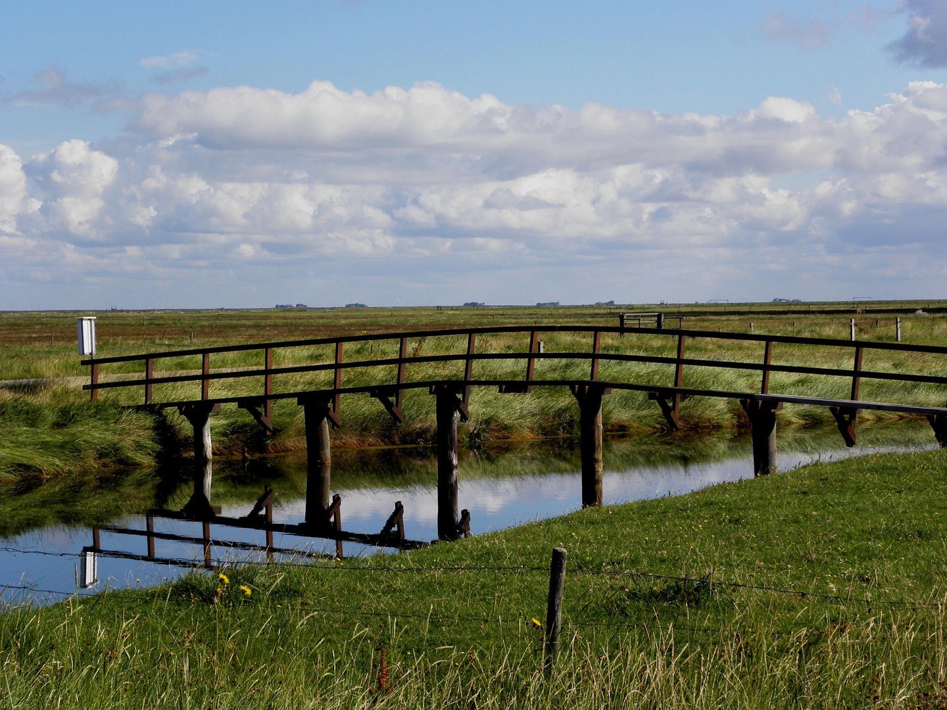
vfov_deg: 9.2
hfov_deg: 12.3
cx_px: 474
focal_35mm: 161
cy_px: 355
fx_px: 4405
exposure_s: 1/640
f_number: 4.5
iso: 64
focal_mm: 28.82
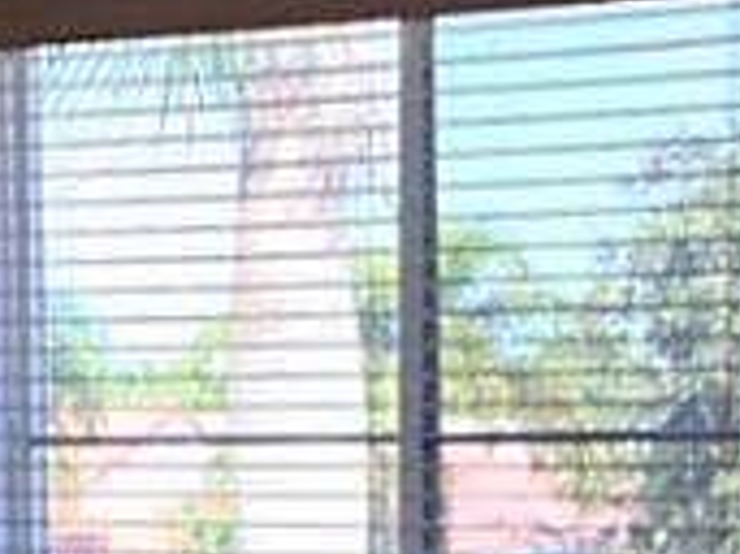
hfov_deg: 14.5
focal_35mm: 136
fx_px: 2905
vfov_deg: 10.5
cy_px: 874
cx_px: 182
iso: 32
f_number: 2.2
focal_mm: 4.15
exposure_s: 1/40
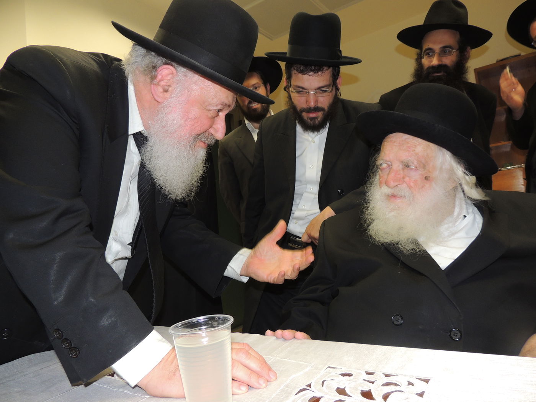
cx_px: 268
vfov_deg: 56.8
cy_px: 201
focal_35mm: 24
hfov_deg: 71.6
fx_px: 372
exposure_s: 1/30
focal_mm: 4.3
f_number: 3
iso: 200
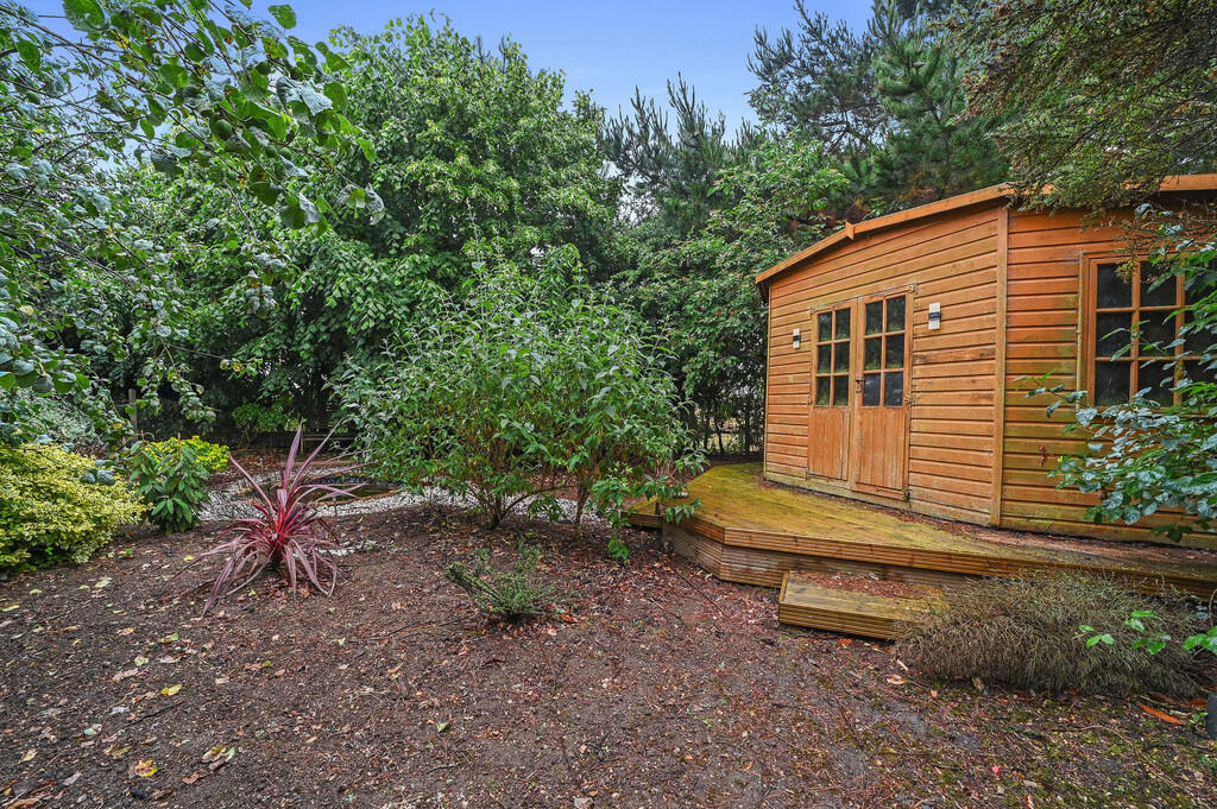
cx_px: 608
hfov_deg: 104.3
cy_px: 404
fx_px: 473
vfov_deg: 81.1
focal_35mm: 14
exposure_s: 1/80
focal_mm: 14
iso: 500
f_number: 8
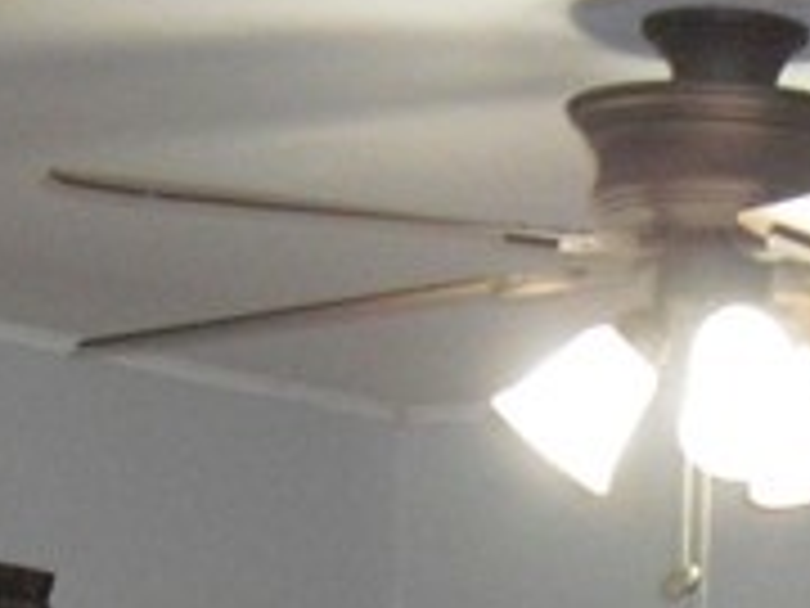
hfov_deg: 9.4
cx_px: 1170
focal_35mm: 205
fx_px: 4797
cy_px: 1446
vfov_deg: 6.9
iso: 400
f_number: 3.1
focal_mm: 6.3
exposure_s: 1/60
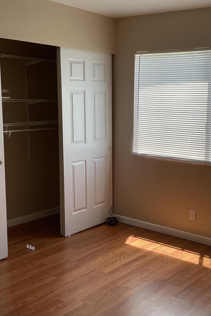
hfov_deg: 29.1
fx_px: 404
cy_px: 158
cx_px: 136
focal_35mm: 46
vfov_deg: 42.7
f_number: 2.4
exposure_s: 1/120
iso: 40
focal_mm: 3.3
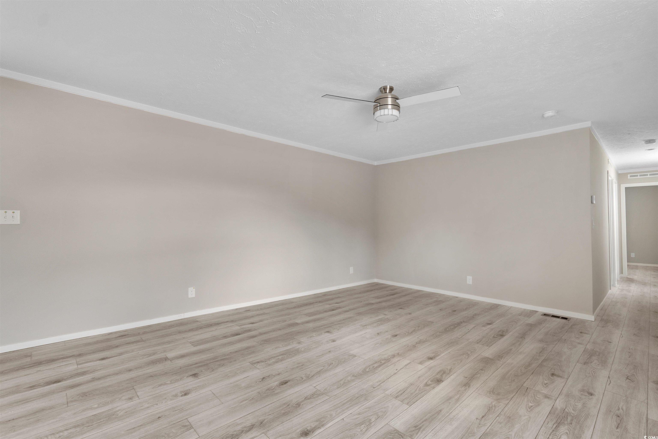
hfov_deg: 100.4
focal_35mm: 15
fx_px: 274
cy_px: 220
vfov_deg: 77.3
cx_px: 329
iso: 100
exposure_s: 1/20
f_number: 4.5
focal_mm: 10
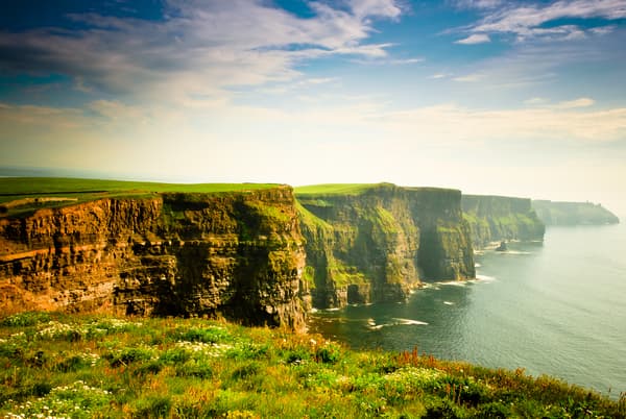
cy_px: 210
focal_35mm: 27
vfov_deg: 48.1
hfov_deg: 67.3
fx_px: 470
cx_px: 313
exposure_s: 1/13
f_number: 18
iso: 100
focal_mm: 18
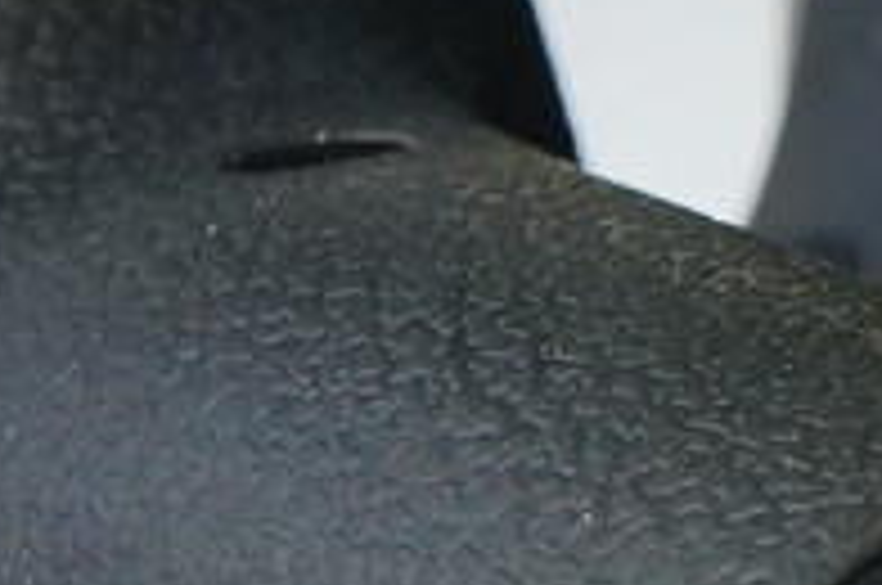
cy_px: 1125
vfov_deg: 3.1
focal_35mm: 443
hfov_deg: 4.5
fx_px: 10836
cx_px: 2138
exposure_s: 1/13
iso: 400
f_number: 11
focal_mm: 48
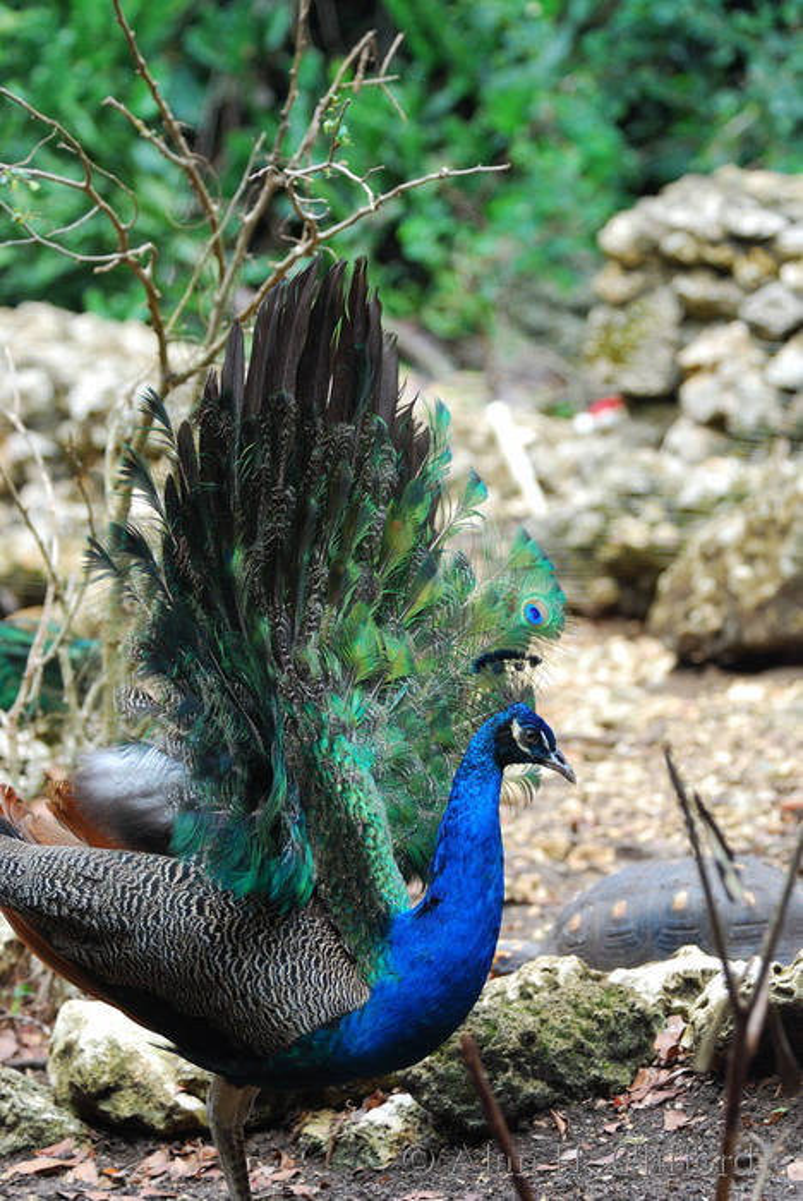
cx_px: 402
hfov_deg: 6.1
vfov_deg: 9.1
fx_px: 7513
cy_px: 600
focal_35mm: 225
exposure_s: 1/200
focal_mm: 150
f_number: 5
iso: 320
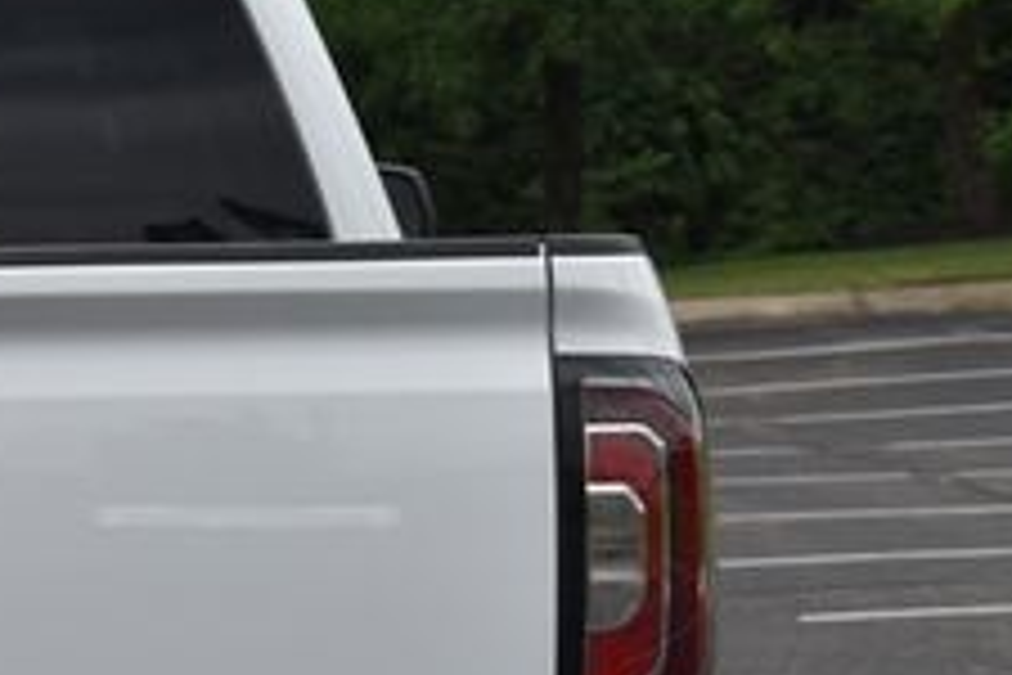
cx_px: -355
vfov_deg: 6.2
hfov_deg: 9.1
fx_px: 6240
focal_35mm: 222
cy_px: 682
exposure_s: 1/250
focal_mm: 52
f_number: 7.1
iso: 200
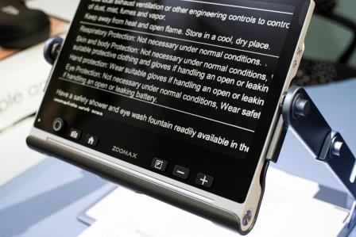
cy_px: 118
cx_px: 178
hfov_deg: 37.8
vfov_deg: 25.8
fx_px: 519
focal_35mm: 52
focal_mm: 35
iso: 800
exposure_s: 1/100
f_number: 2.8
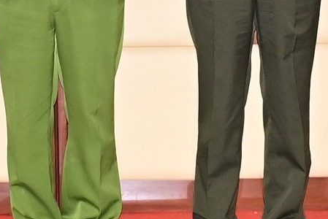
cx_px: 123
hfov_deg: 11.6
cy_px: -89
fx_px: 1614
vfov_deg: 7.7
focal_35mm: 177
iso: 1250
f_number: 3.5
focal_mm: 18
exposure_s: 1/200
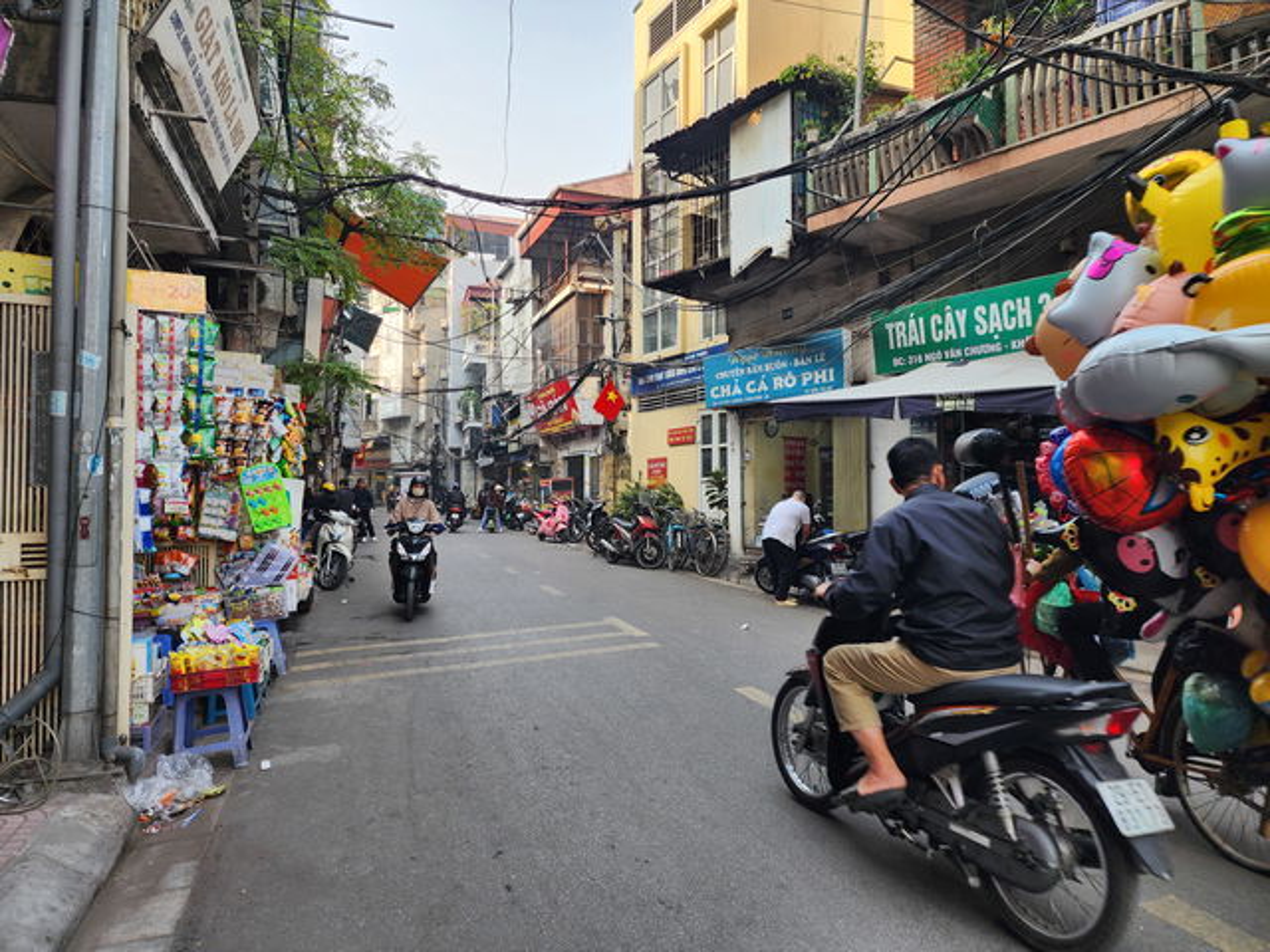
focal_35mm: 23
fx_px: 844
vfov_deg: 58.9
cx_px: 635
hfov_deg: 73.9
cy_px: 476
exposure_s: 1/180
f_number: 1.8
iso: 16
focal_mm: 6.4
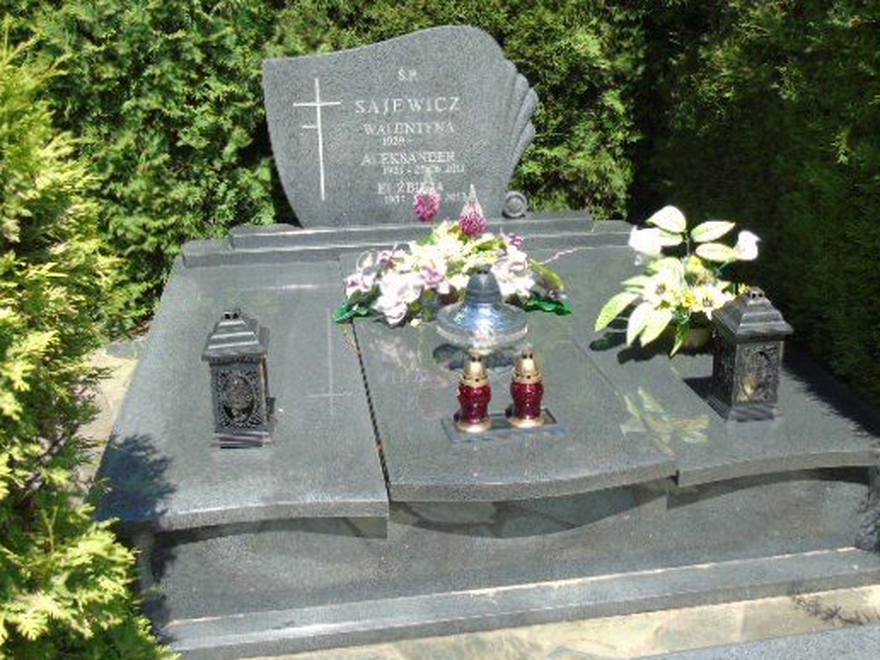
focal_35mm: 36
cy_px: 314
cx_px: 464
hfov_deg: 51.3
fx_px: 915
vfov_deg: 39.6
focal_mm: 5.2
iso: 80
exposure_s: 1/400
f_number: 3.6
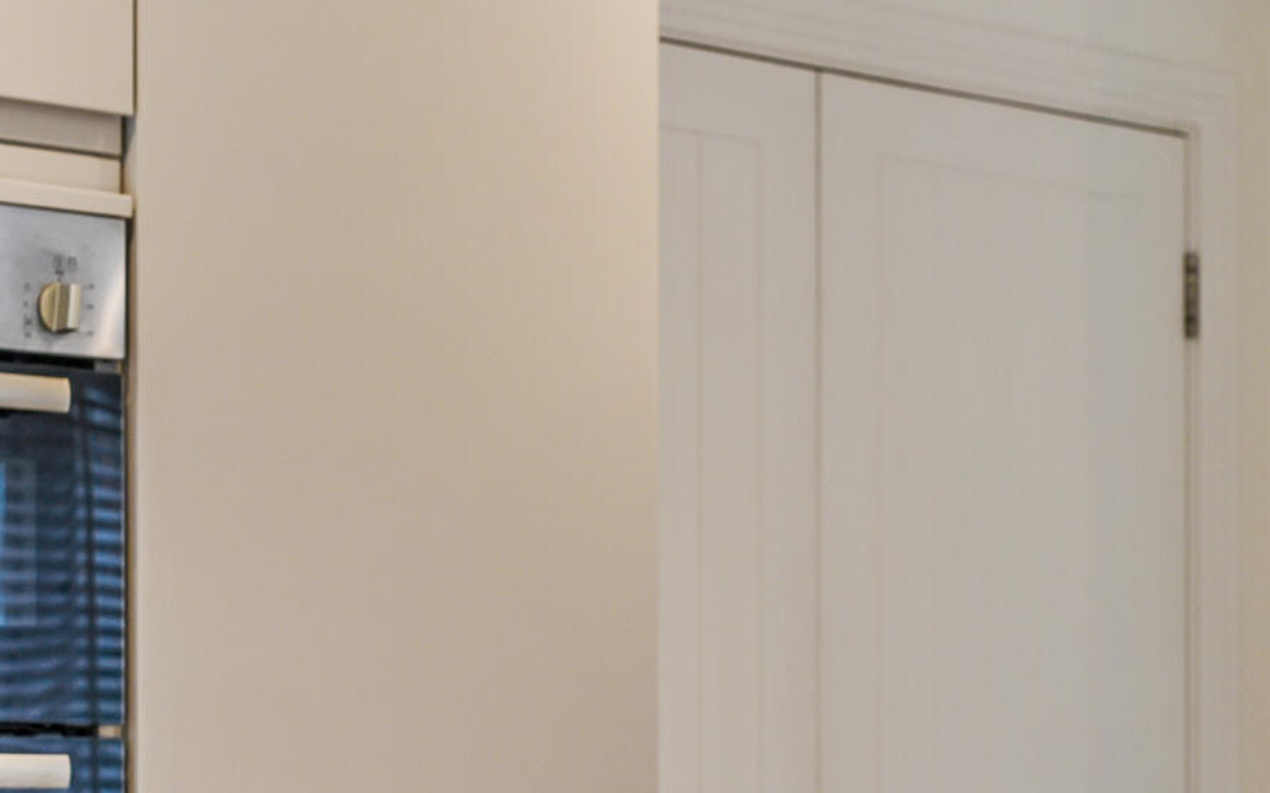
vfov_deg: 10.9
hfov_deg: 17.5
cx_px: 914
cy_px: 813
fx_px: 4119
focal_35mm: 119
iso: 400
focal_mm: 50
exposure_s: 1/40
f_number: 6.3
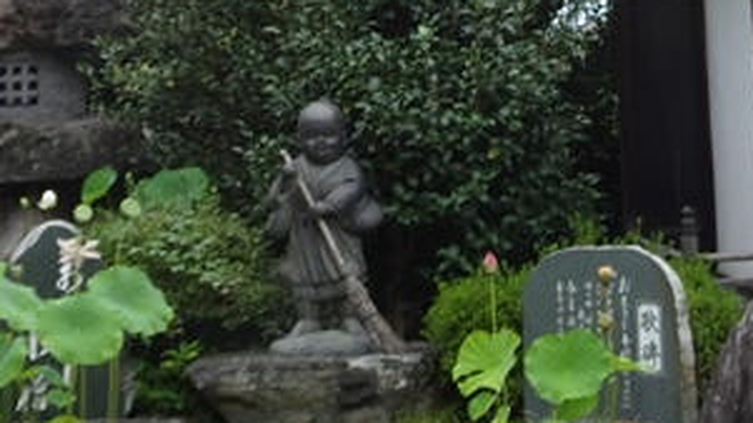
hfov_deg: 19.6
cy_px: -114
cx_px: 515
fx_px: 2175
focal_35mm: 109
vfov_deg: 10.9
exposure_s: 1/60
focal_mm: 7.3
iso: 80
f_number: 4.5
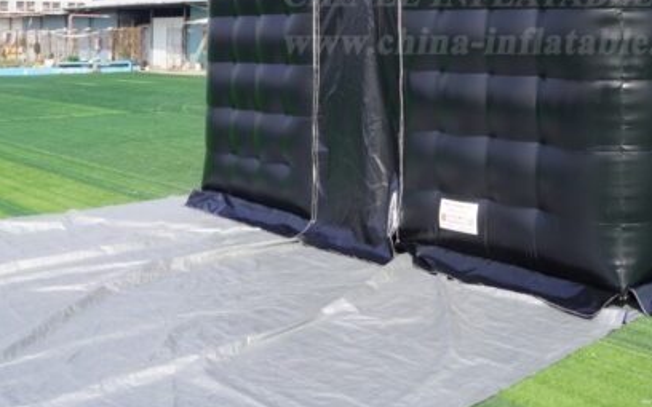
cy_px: 18
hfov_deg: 40.3
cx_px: 510
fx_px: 853
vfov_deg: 25.8
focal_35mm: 48
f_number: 8
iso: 100
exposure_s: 1/125
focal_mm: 16
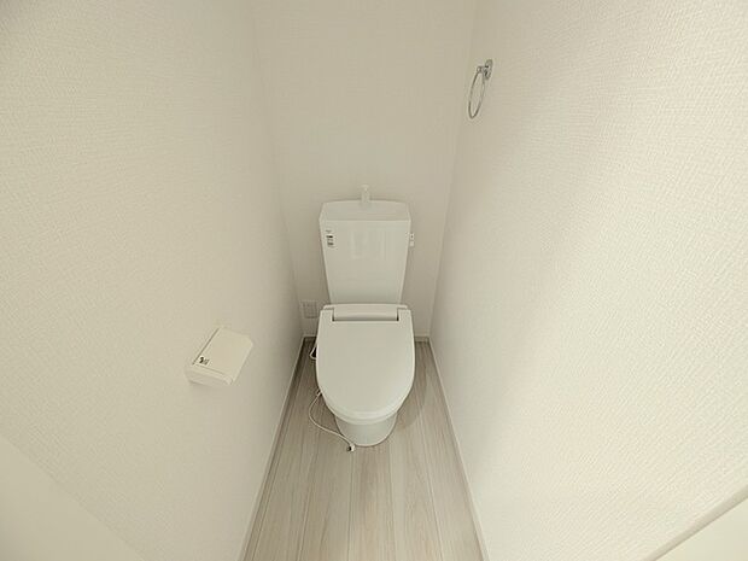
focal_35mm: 12
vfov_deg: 94.5
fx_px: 259
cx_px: 374
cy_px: 280
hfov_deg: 110.5
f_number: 1.7
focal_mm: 2.02
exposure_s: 1/23.8
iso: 55
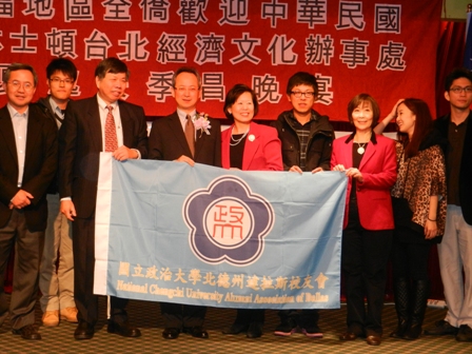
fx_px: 818
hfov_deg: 32.2
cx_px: 236
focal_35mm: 60
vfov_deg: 24.4
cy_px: 177
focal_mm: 10.9
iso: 640
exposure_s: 1/30
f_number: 4.5
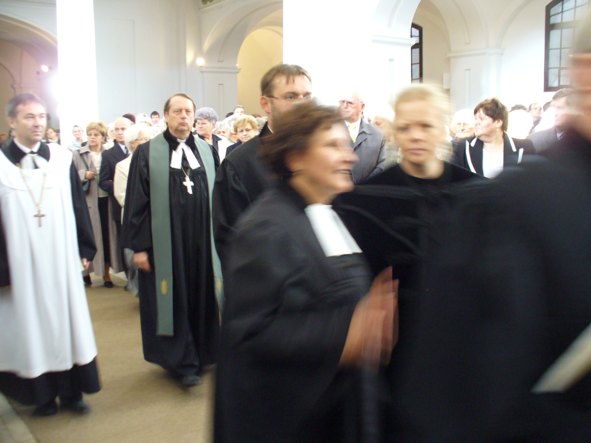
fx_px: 632
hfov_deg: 50.1
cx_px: 296
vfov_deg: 38.7
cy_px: 222
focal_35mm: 37
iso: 200
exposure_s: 1/8
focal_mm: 6.1
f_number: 2.8
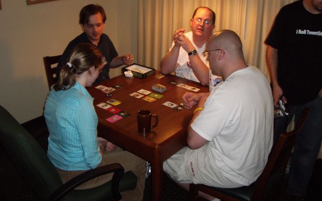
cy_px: 79
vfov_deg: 33.5
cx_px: 158
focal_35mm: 38
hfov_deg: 51.5
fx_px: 334
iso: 200
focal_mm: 5.8
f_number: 2.6
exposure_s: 1/60
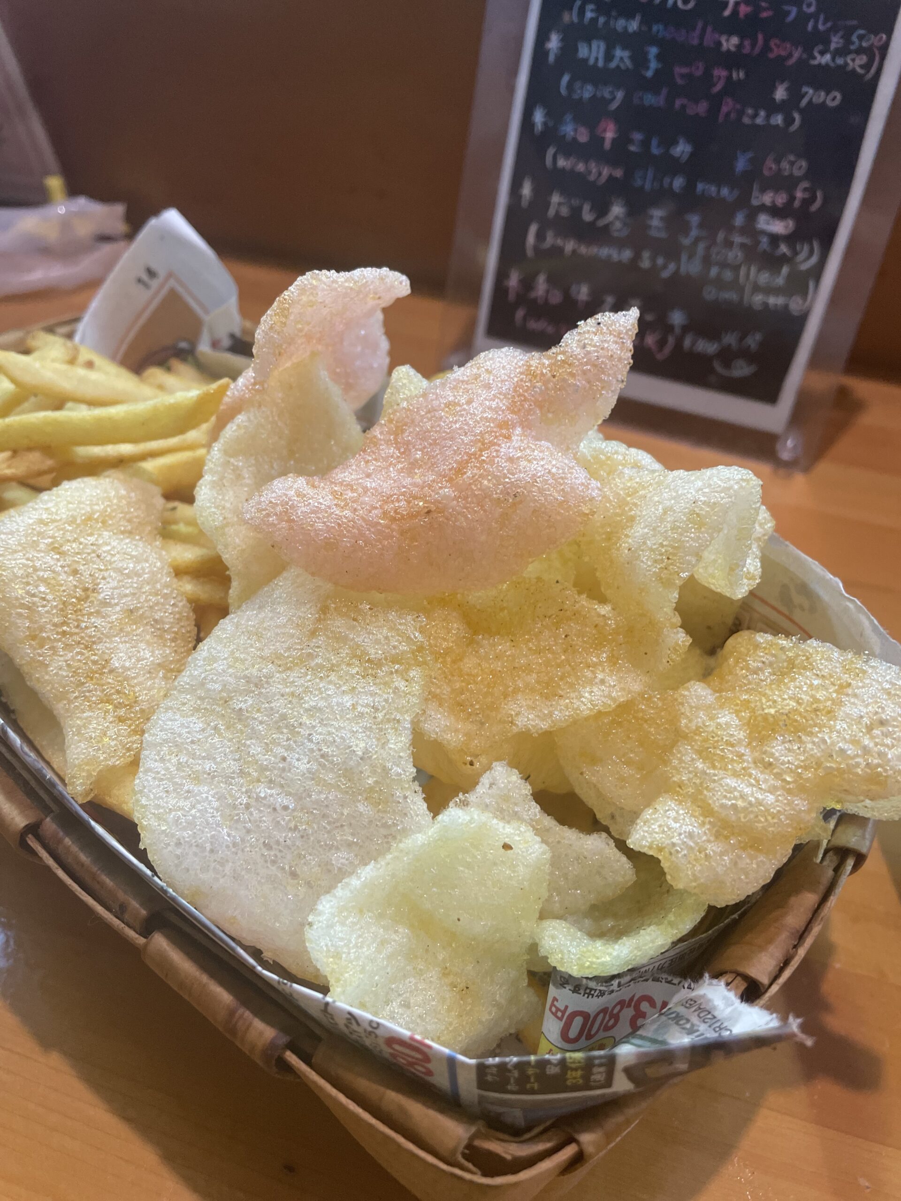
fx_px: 902
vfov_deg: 67.3
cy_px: 600
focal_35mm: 26
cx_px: 450
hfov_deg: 53.1
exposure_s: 1/60
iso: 160
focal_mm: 4.2
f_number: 1.6
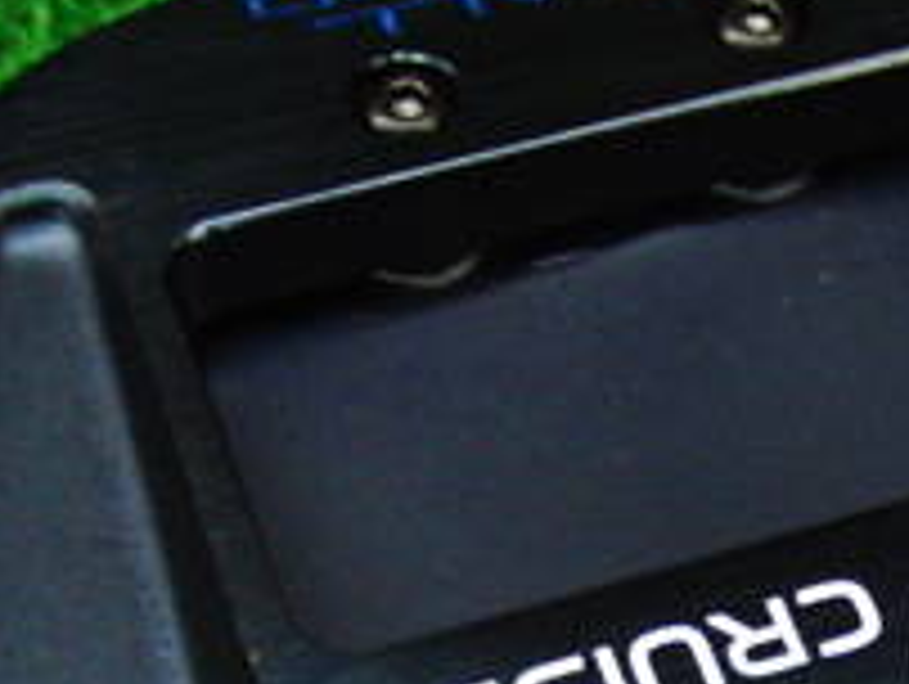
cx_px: 855
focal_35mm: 117
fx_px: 3076
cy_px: 693
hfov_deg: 16.5
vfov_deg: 12.5
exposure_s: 1/50
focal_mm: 6.42
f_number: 3.6
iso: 400
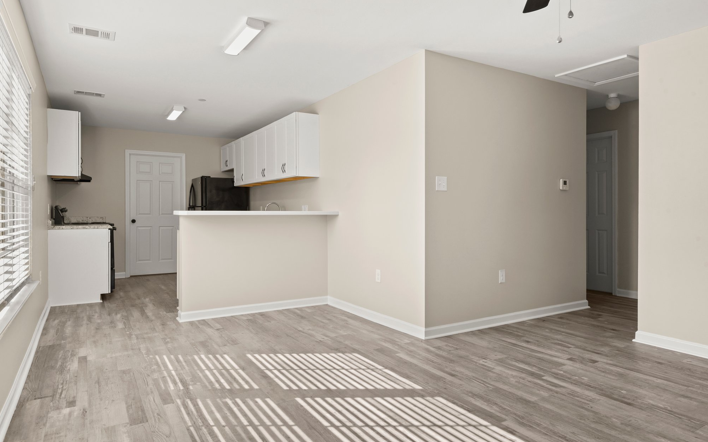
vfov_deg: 53.0
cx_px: 351
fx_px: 444
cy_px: 223
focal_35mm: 23
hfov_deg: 77.2
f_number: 10
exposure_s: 1/6
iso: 200
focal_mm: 22
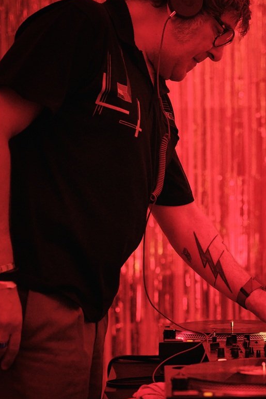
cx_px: 229
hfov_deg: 14.0
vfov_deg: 21.0
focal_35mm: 97
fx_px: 1075
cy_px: 250
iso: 2500
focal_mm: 33
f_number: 1.4
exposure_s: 1/250
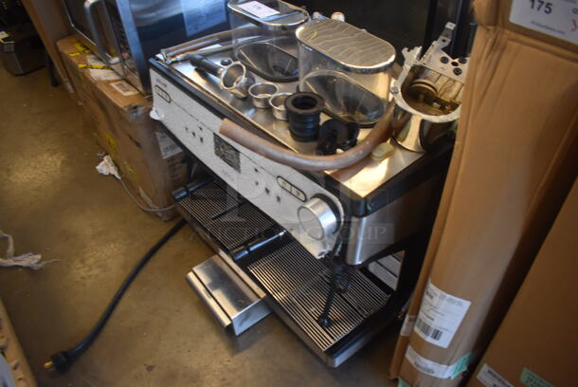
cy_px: 194
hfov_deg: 67.3
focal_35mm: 27
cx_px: 289
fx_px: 434
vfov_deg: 48.0
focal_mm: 18
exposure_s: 1/250
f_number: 3.5
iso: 800
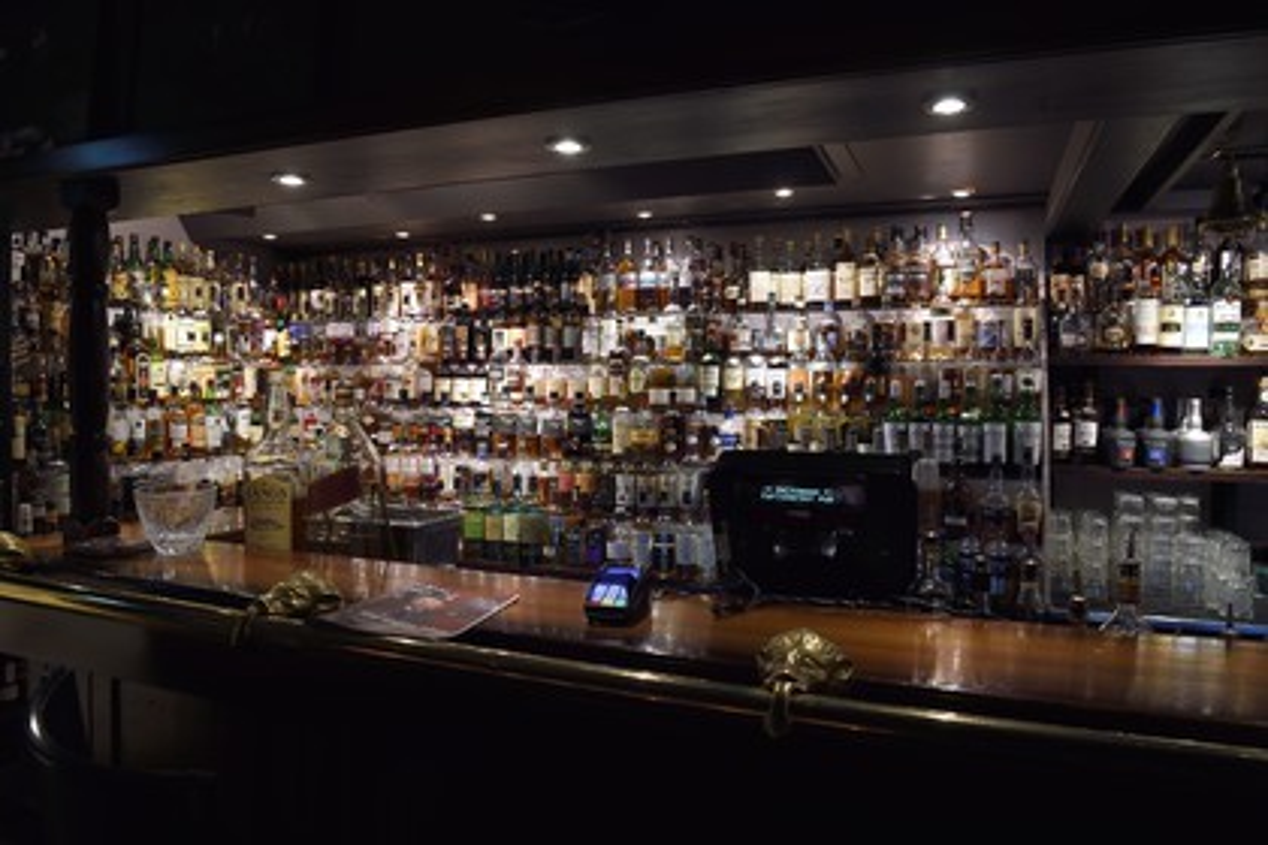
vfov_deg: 53.1
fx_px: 845
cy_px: 422
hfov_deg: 73.7
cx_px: 634
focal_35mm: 24
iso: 1000
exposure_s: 1/6
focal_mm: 24
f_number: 5.6
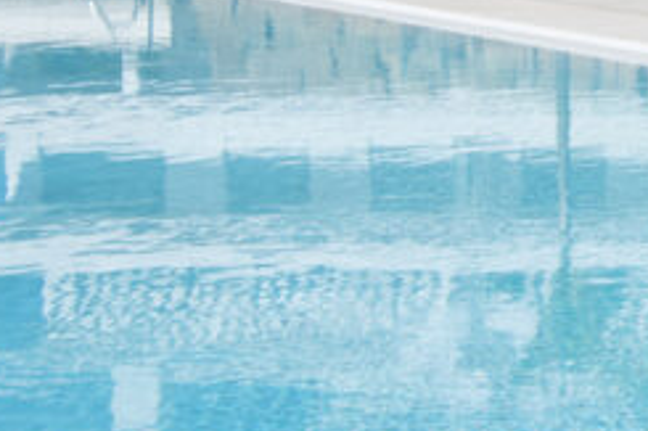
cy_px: -130
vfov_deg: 11.4
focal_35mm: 117
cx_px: 979
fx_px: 2105
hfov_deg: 16.0
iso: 100
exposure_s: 1/250
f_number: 11
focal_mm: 28
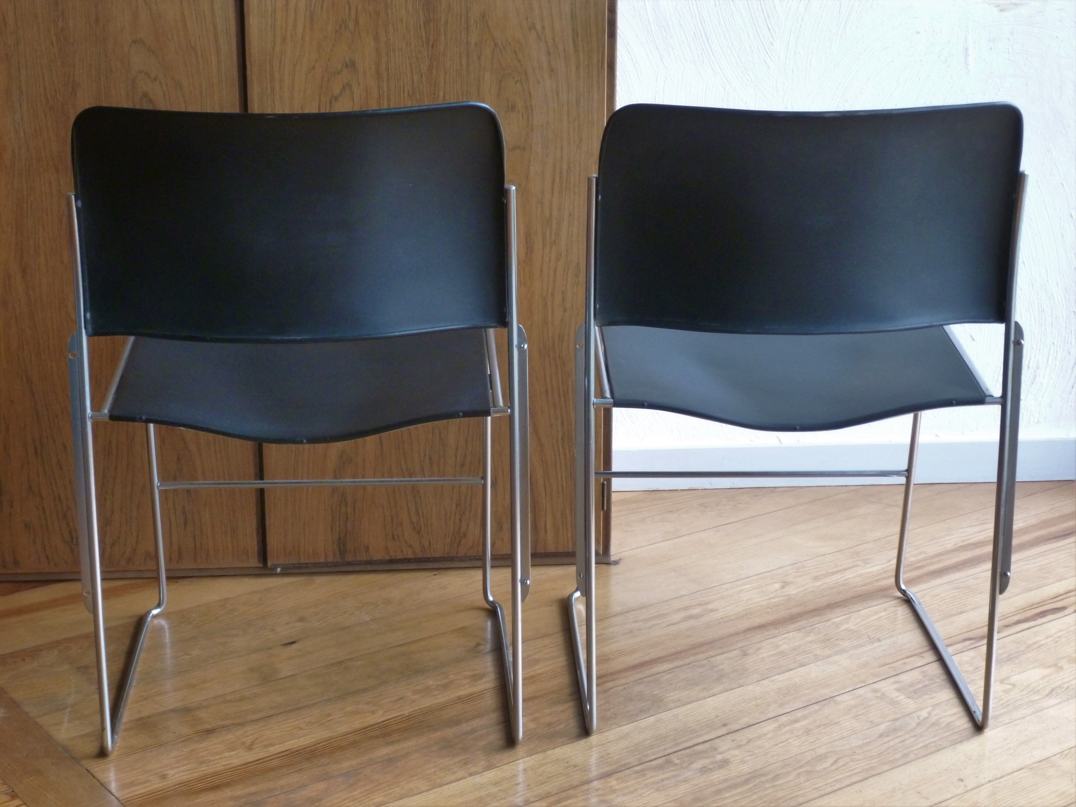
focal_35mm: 64
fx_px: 1989
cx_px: 538
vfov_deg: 22.9
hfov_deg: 30.3
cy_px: 404
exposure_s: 1/15
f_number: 4.5
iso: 400
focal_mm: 11.5
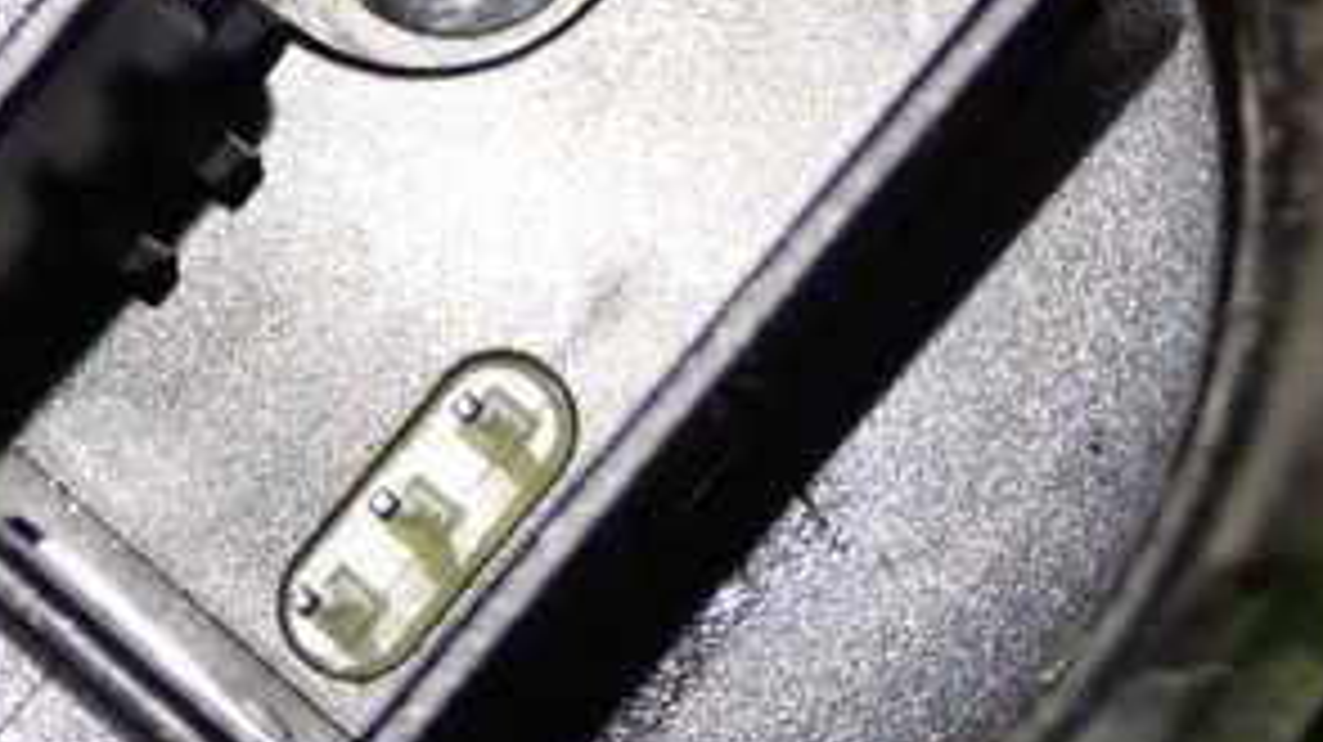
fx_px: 4523
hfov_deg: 16.5
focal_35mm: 129
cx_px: 207
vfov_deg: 9.3
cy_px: 90
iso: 800
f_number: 3.5
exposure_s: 1/50
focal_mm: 10.35
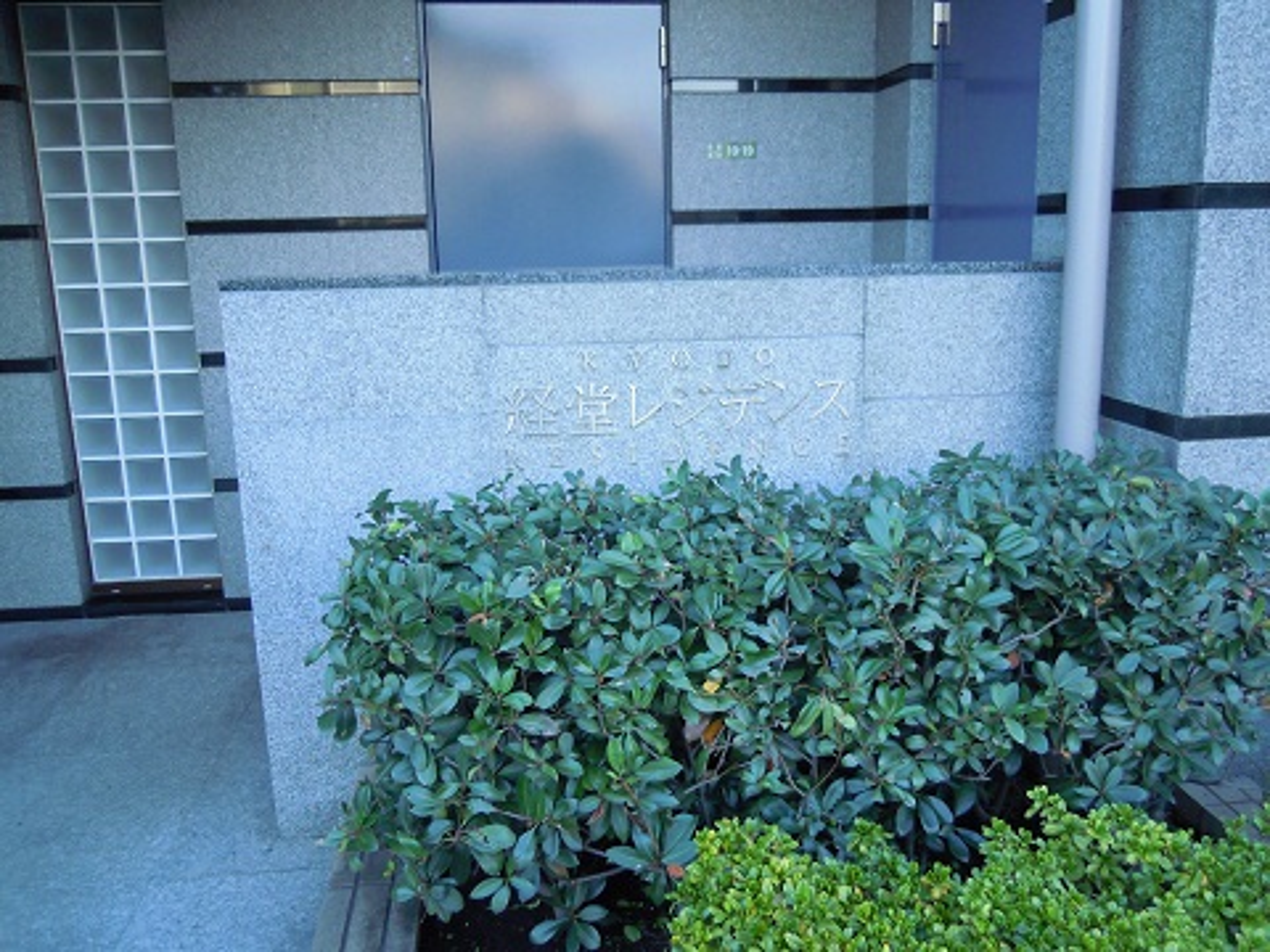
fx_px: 1027
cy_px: 476
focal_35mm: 28
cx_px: 635
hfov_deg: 63.4
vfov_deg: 49.7
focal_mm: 5
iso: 400
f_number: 2.7
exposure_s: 1/160
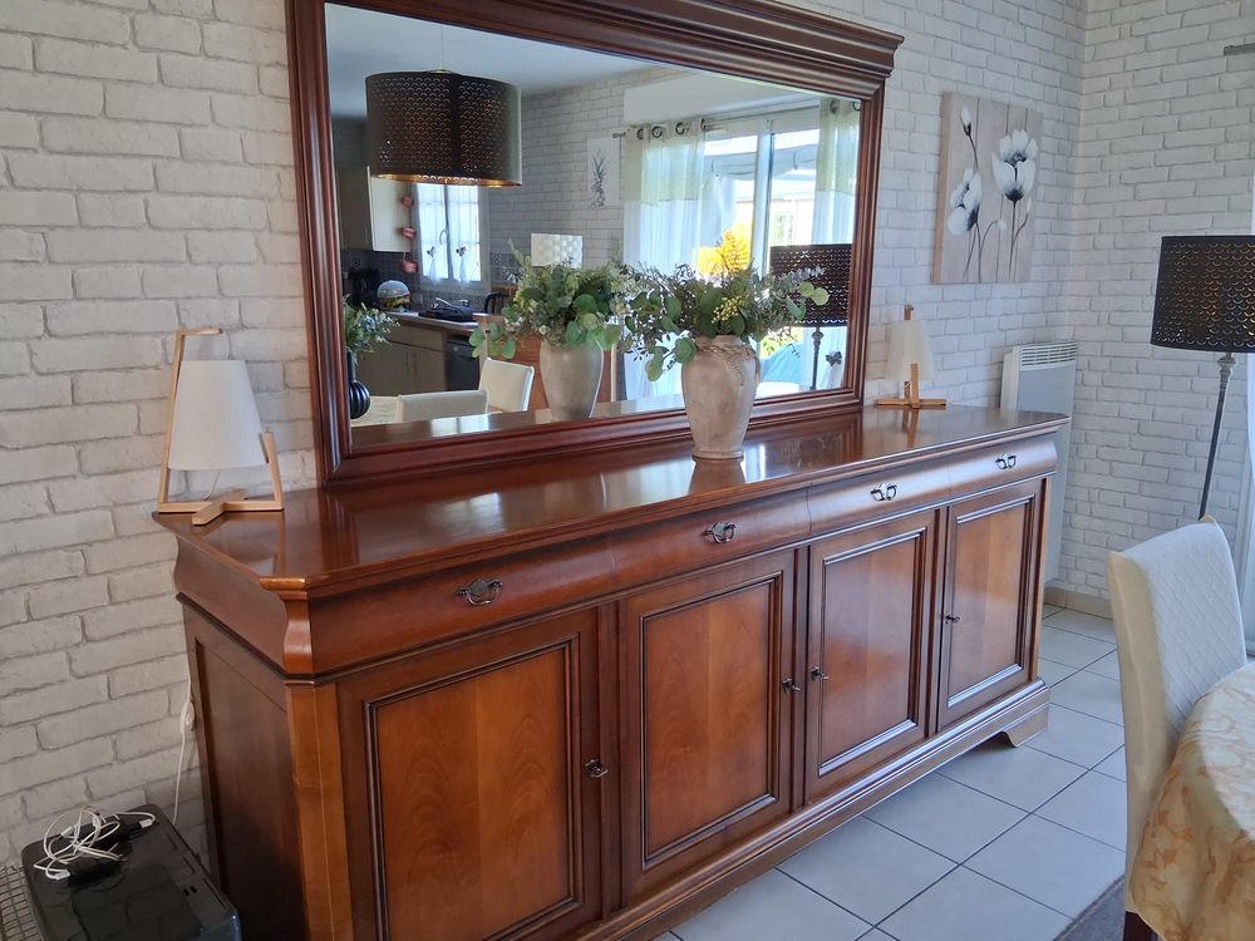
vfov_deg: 53.1
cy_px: 470
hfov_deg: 67.3
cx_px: 628
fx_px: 943
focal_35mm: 26
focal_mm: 3.98
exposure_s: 1/120
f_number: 1.8
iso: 400
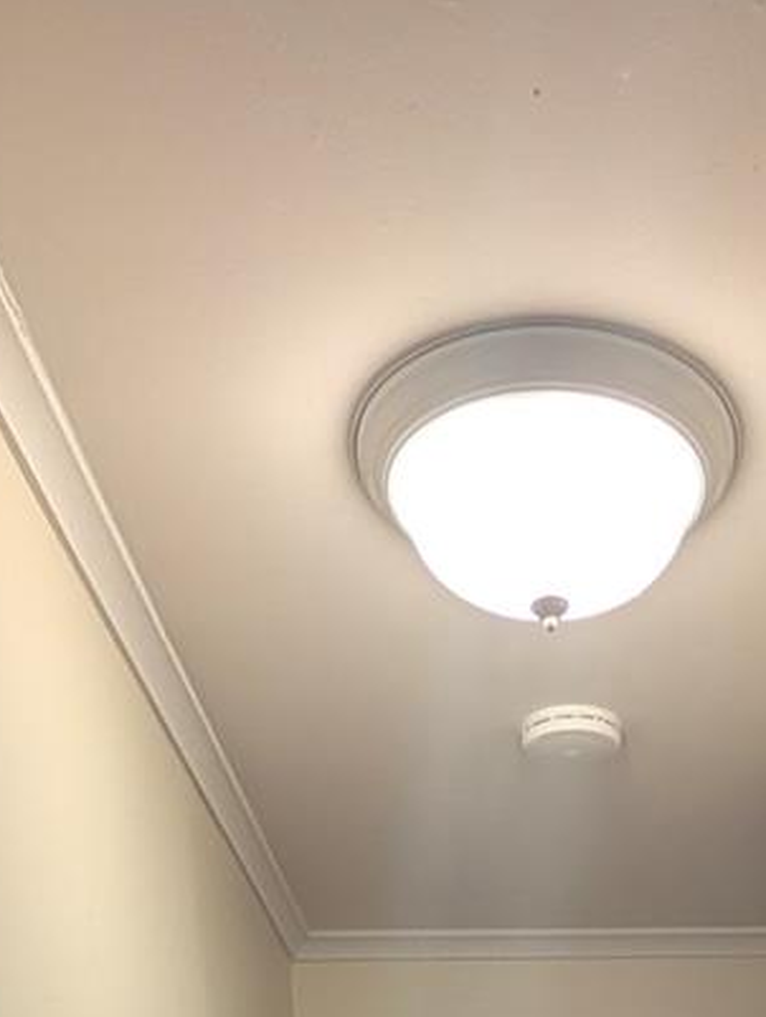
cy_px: 1758
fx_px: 1354
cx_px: 577
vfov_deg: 23.7
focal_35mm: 46
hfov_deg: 31.0
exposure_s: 1/120
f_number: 1.7
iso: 88
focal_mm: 2.02
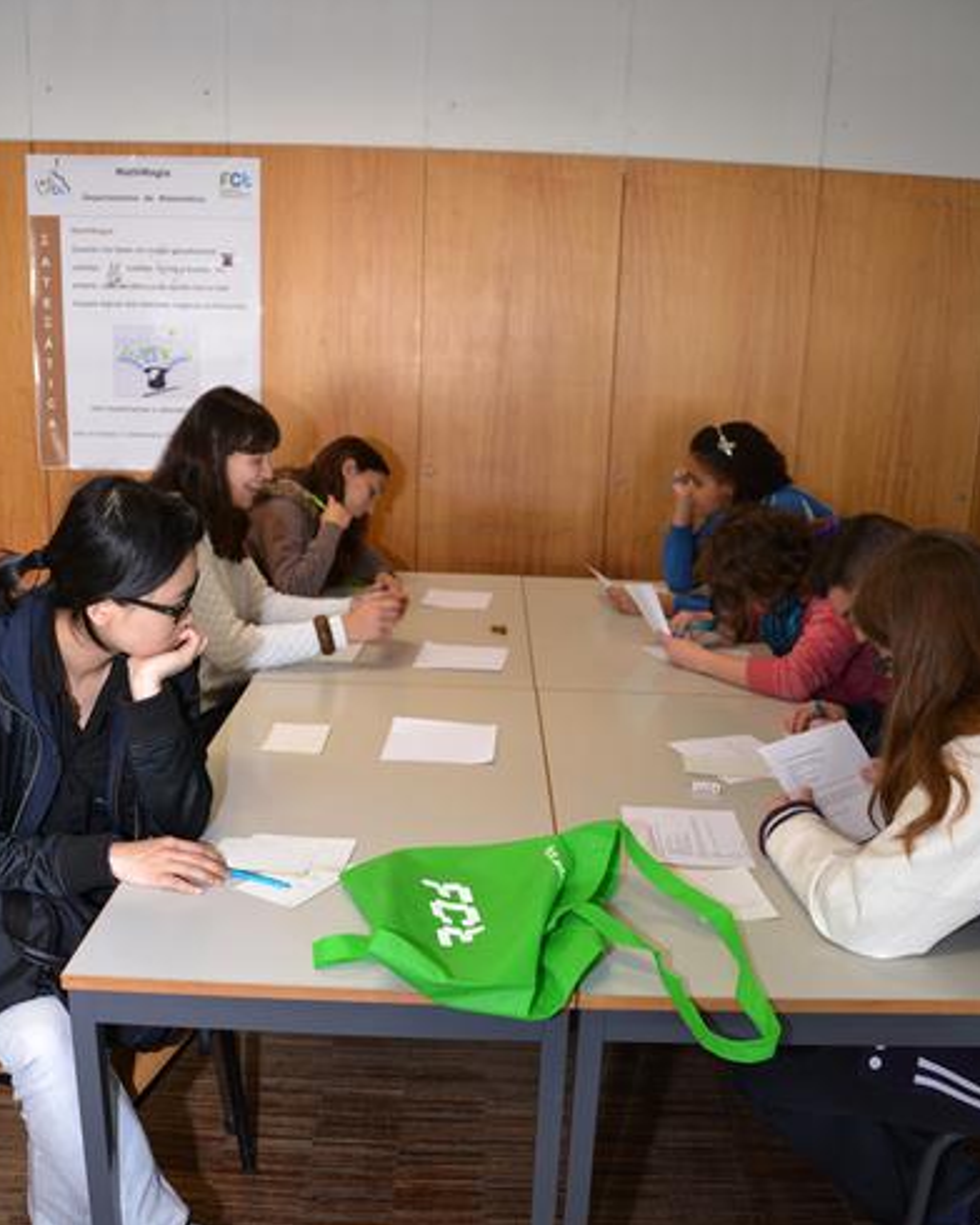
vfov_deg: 57.0
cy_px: 685
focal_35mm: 31
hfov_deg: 47.1
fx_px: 1124
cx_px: 492
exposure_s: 1/60
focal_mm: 18
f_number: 3.5
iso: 400
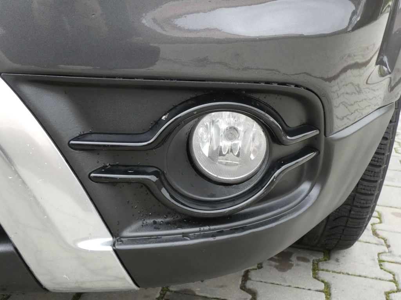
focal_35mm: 58
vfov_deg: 25.2
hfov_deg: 33.2
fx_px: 672
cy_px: 150
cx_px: 200
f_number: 5.6
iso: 640
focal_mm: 10.4
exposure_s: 1/80
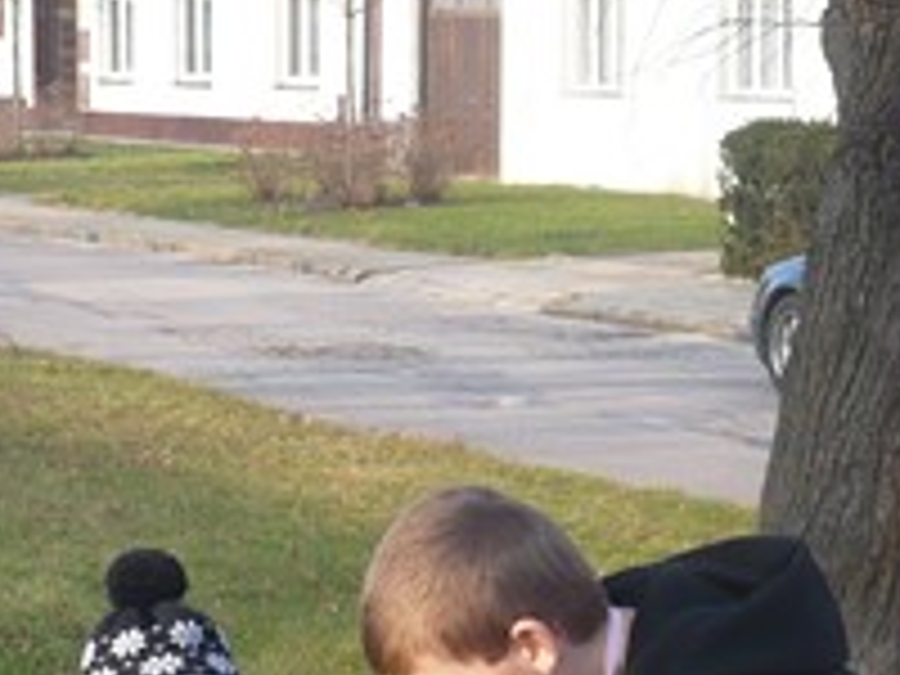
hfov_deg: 13.1
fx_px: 3900
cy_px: 760
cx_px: 662
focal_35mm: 150
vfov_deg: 9.8
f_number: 3.4
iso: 100
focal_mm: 8.3
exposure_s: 1/200
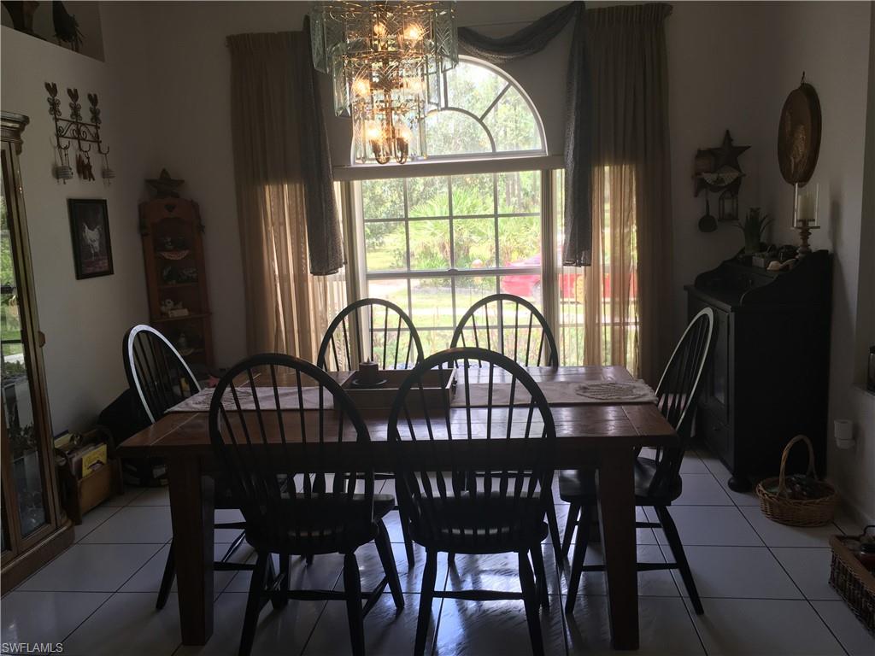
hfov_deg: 61.7
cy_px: 328
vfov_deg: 48.2
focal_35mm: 29
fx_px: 733
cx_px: 438
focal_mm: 4.15
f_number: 2.2
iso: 32
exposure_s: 1/120
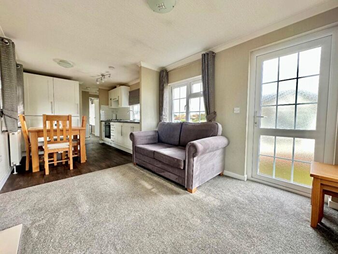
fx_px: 137
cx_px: 169
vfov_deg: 85.7
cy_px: 127
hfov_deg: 102.1
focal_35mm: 14
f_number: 2.2
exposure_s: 1/99
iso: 64
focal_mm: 2.22
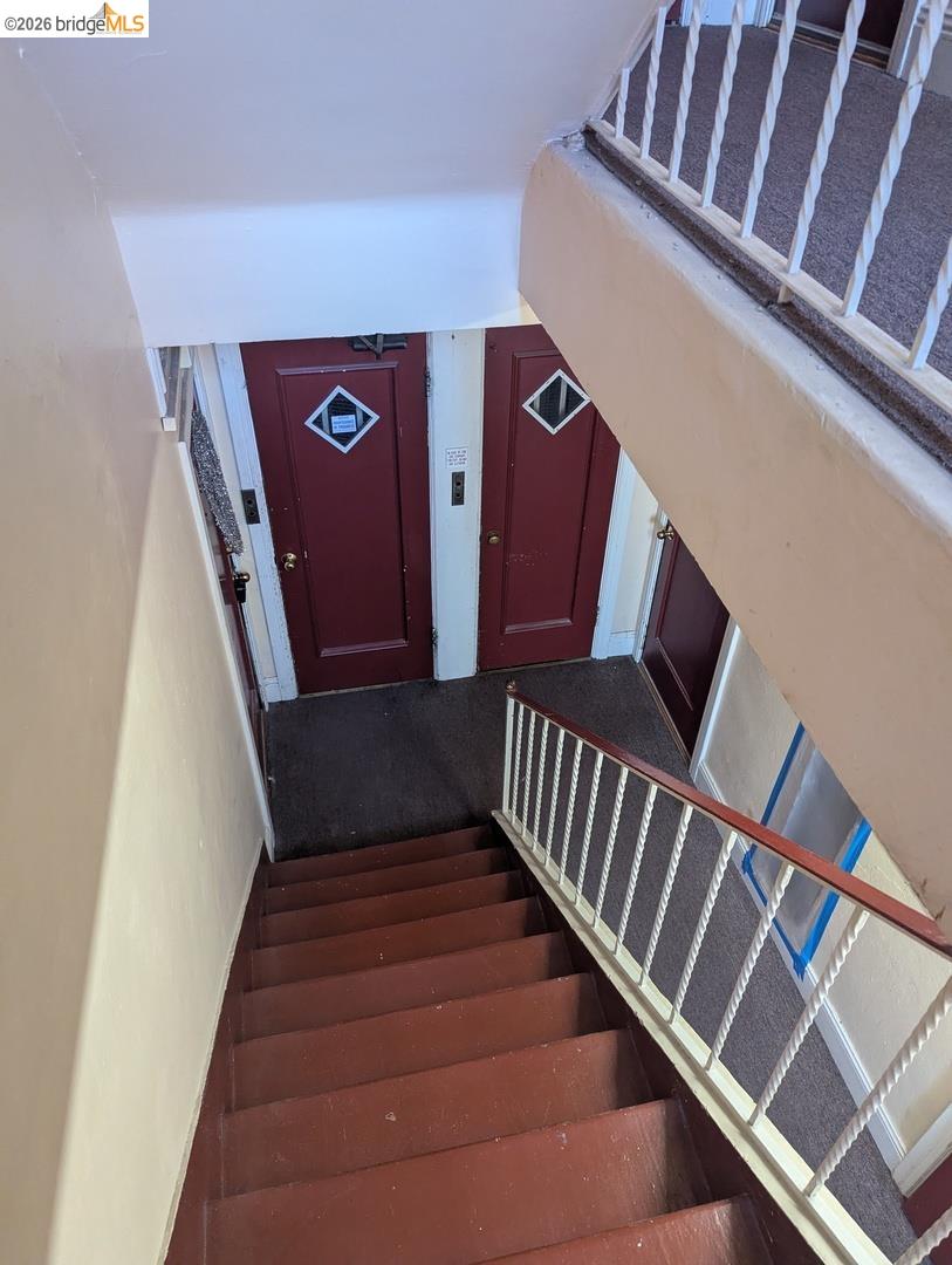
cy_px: 632
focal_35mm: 24
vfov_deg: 71.5
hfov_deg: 56.9
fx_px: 878
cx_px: 476
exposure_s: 1/120
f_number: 1.85
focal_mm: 6.81
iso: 1158
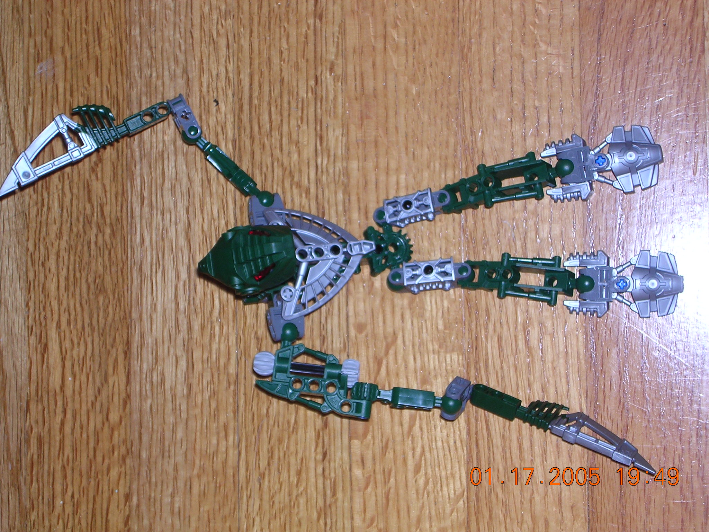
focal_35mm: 72
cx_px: 354
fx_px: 1475
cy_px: 266
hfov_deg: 27.0
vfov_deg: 20.4
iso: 100
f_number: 3.7
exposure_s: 1/60.1
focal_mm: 10.9
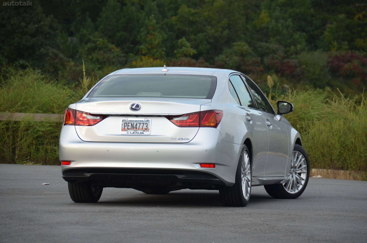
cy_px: 122
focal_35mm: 202
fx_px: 2060
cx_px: 184
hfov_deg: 10.2
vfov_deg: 6.8
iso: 800
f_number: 5.6
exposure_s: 1/800
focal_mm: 135
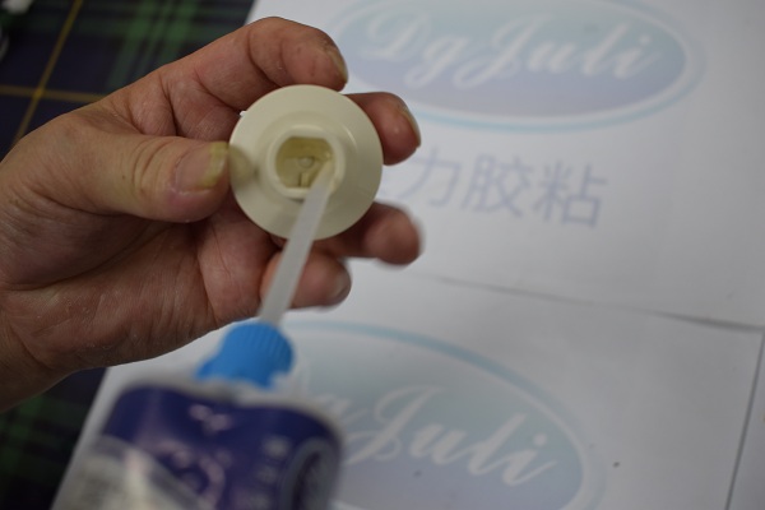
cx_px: 382
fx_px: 956
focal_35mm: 45
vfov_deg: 29.9
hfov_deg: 43.6
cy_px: 255
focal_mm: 30
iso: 250
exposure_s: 1/25
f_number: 5
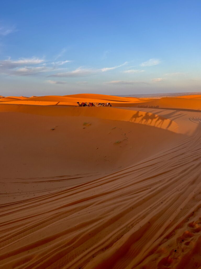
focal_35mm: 26
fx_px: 201
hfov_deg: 53.1
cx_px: 100
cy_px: 134
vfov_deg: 67.3
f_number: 1.5
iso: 50
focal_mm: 5.7
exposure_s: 1/786
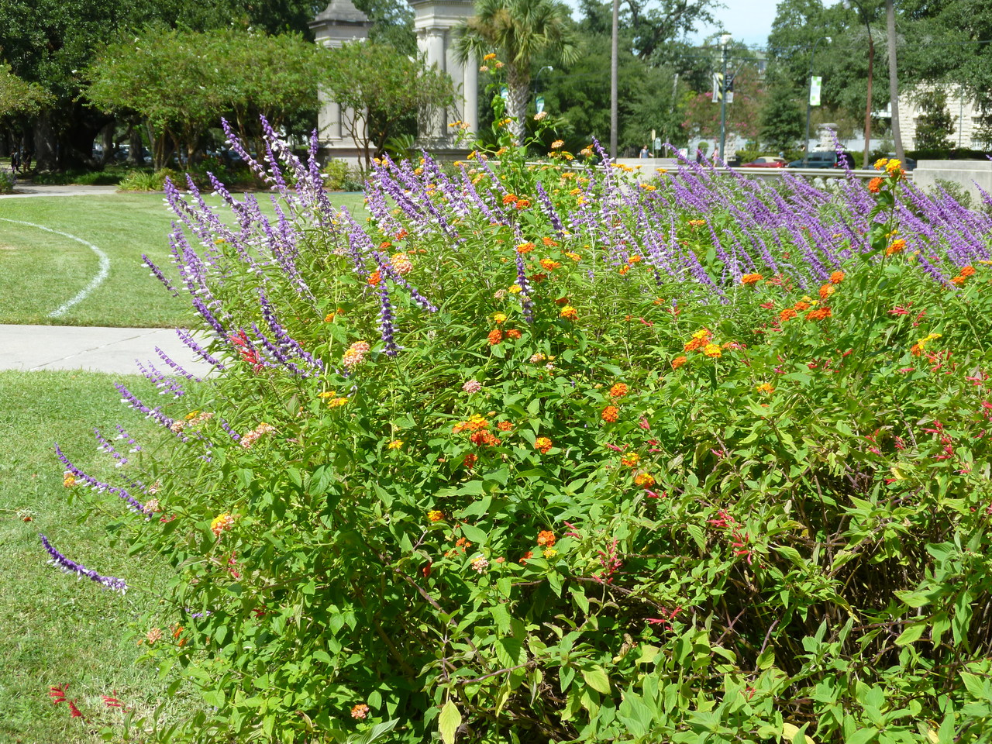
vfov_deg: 30.3
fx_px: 1376
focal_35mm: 48
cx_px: 496
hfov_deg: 39.7
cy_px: 372
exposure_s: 1/320
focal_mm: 8.6
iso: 80
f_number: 4.3
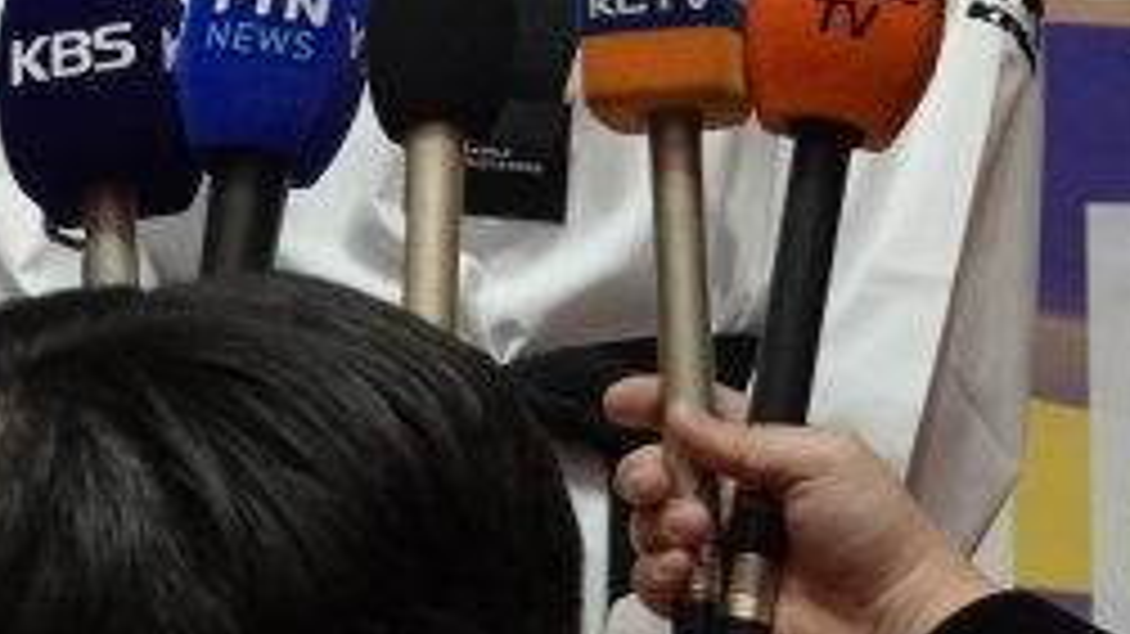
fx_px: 5002
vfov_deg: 7.1
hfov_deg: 12.9
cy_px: -429
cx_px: 369
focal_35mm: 167
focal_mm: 19.03
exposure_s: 1/80
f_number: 4
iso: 500
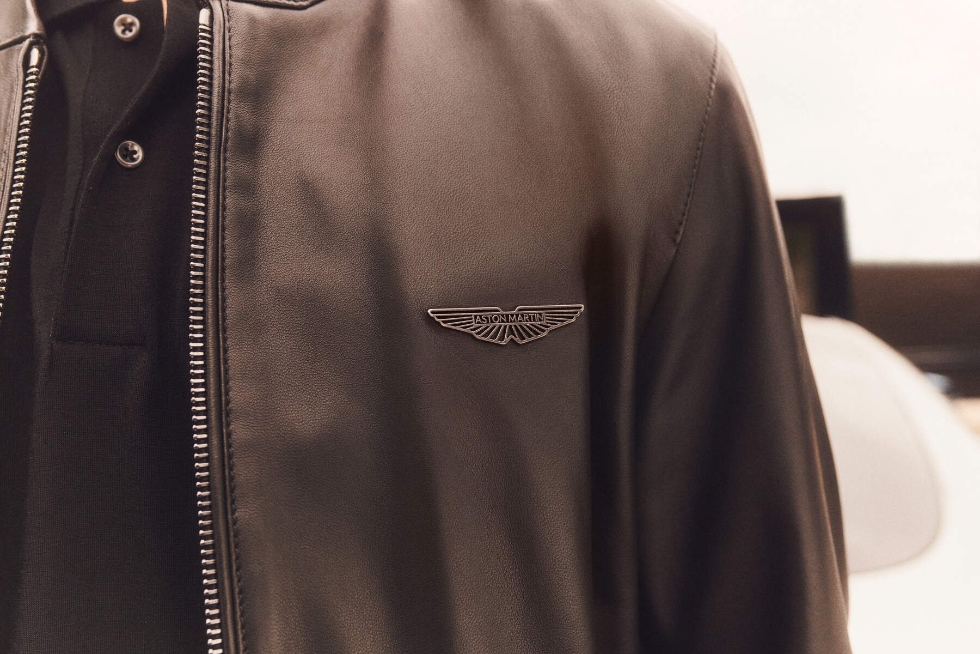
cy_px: 327
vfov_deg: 37.9
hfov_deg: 54.4
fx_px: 953
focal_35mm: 35
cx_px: 490
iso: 500
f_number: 5.6
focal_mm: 35
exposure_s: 1/800
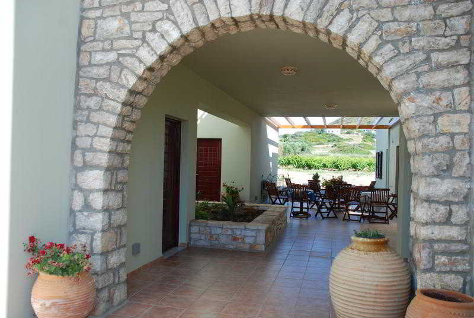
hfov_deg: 61.9
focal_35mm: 30
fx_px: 396
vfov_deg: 43.7
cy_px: 159
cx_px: 237
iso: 100
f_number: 5.6
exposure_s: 1/125
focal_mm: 20
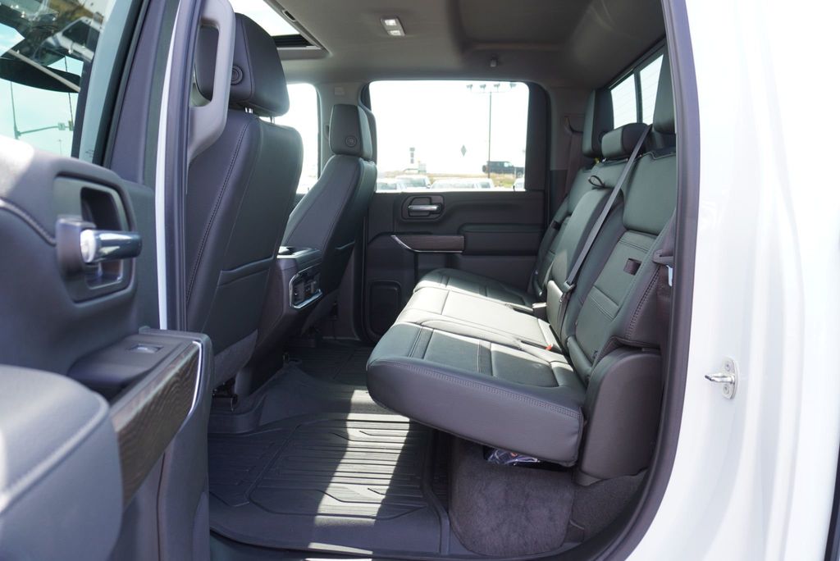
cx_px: 420
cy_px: 280
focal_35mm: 24
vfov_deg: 53.2
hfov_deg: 73.7
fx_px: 560
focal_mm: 16
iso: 100
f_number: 4.5
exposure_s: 1/80
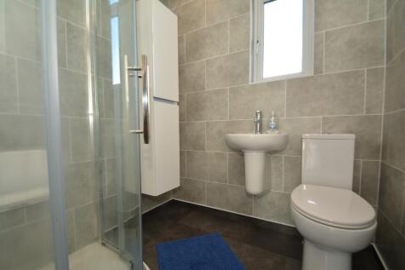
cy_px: 135
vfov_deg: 77.3
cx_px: 202
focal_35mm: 15
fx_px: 169
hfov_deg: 100.4
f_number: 6.3
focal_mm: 10
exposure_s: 1/15
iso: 100
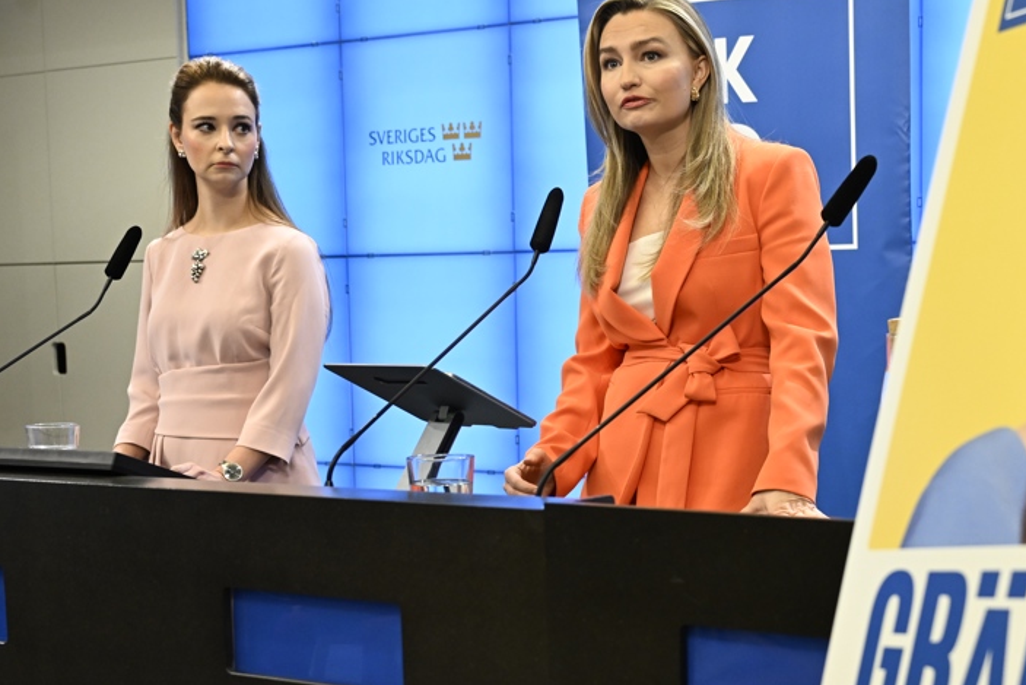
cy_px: 415
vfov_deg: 23.0
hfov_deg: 32.7
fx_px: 1681
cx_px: 870
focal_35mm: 59
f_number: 3.2
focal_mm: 30.5
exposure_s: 1/320
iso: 1600
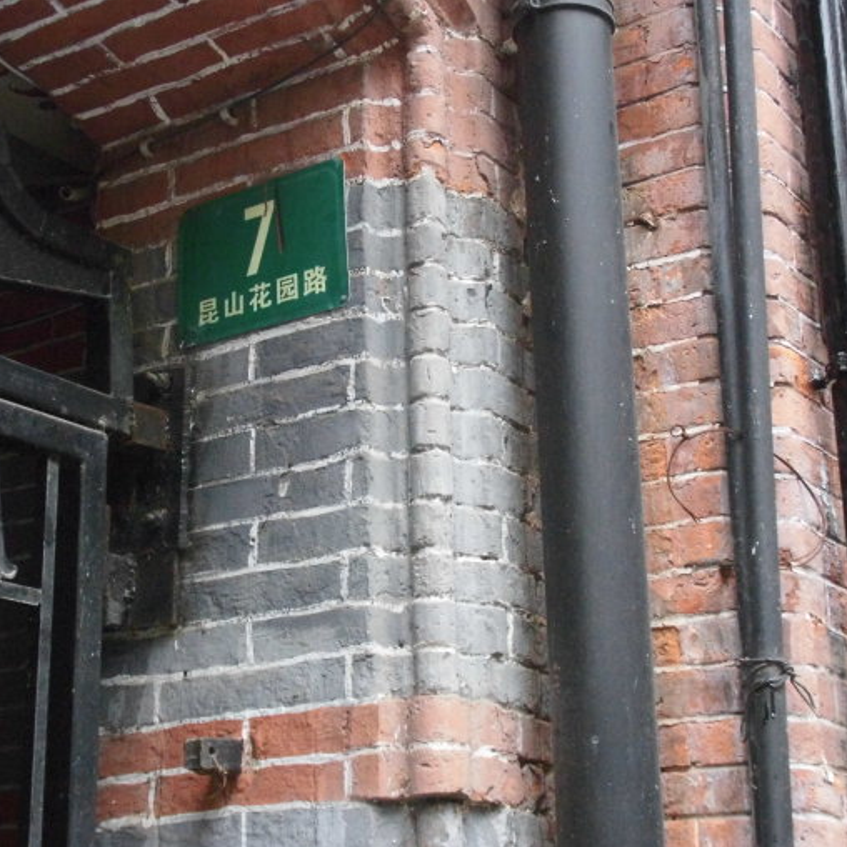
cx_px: 362
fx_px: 1661
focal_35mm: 60
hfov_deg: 28.6
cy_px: 418
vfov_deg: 28.6
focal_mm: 8.85
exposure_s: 1/125
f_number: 4
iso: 800
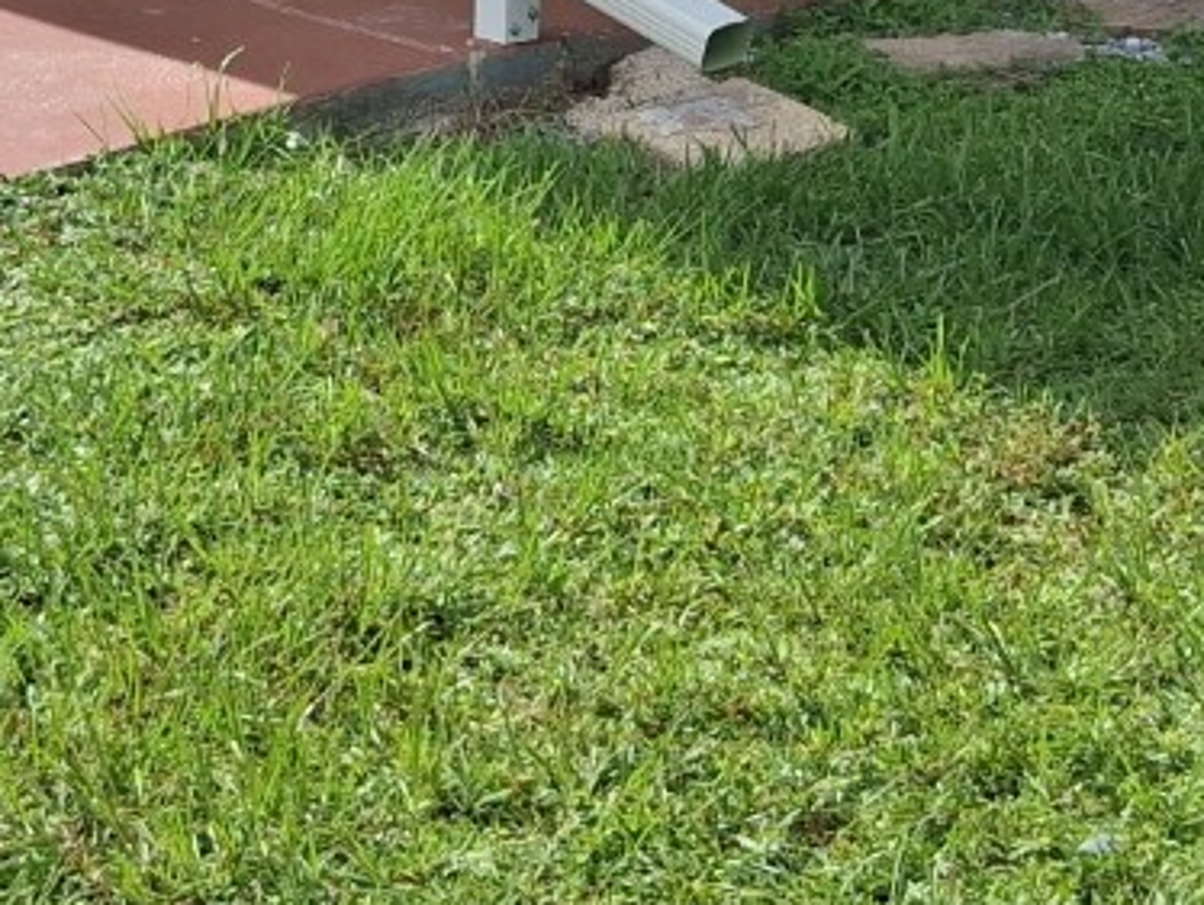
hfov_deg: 19.6
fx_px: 3480
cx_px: 534
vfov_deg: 13.9
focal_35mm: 100
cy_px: -467
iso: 25
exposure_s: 1/1256
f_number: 1.8
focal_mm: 3.98
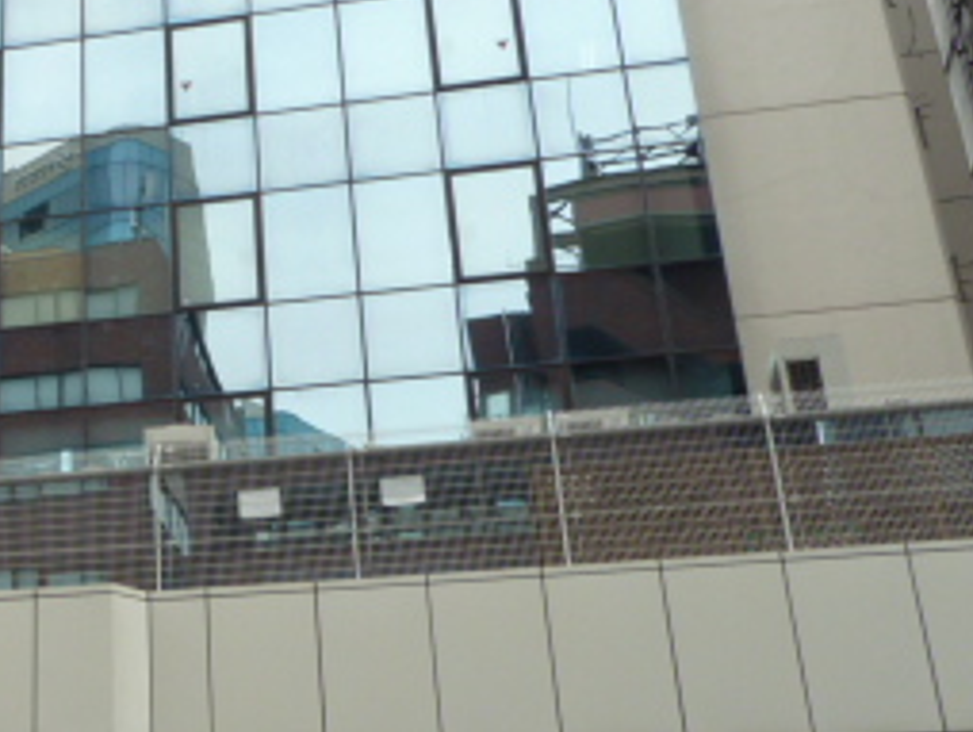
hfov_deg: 26.2
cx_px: -111
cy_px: 307
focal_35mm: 68
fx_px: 1913
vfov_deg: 21.6
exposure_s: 1/125
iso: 80
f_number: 4
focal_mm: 4.4
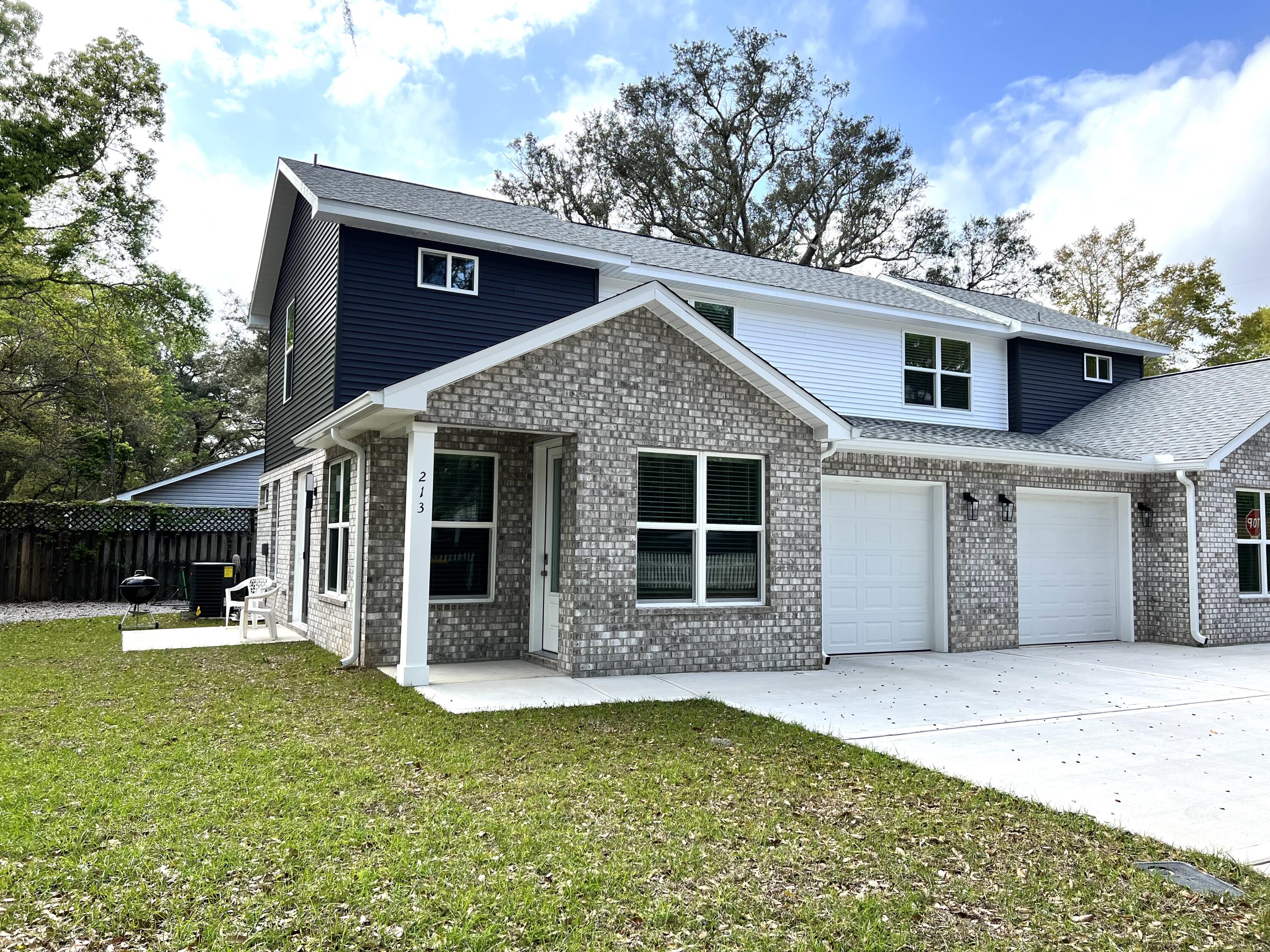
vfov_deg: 53.1
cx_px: 635
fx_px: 954
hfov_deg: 67.3
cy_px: 476
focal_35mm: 26
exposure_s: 1/1869
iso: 50
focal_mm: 5.7
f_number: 1.5
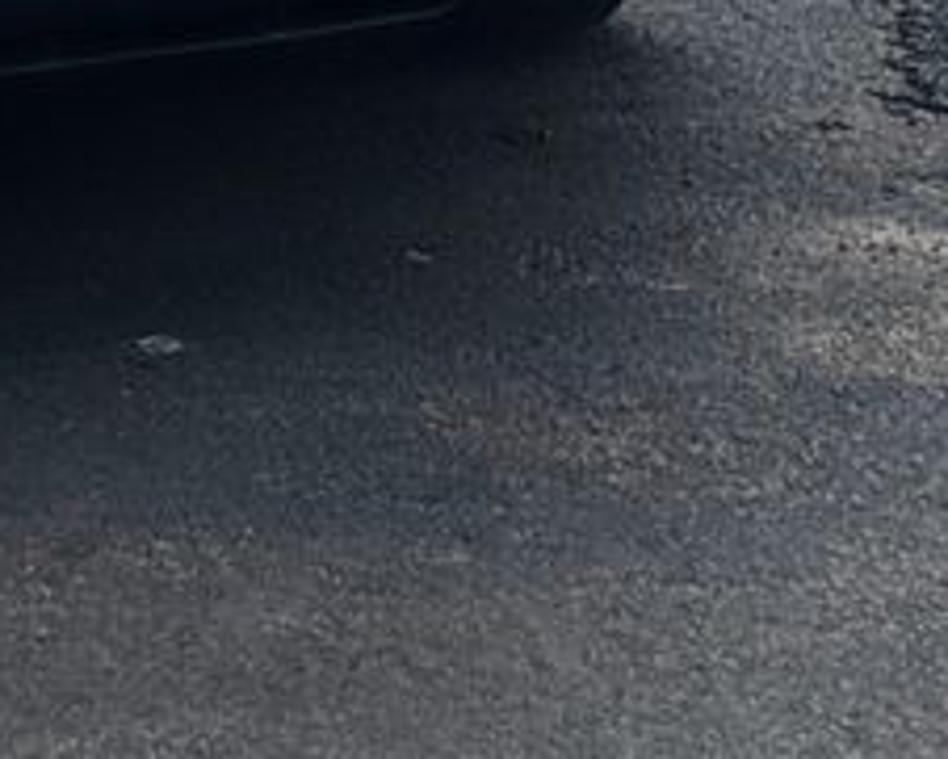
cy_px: -675
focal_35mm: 198
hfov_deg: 9.4
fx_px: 5558
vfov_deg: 7.5
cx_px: -606
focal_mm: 6.76
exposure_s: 1/7937
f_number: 1.78
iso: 64
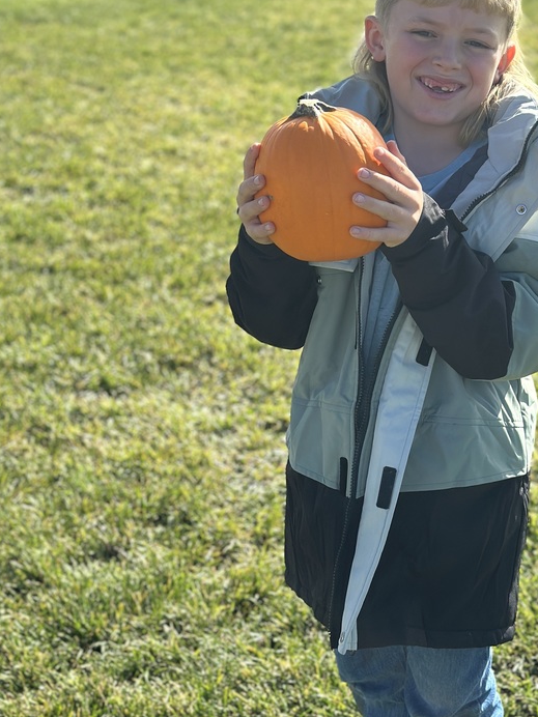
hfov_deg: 20.7
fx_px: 1471
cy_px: 231
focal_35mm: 71
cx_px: 358
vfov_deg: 27.2
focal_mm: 6.86
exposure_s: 1/2732
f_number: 1.78
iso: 100
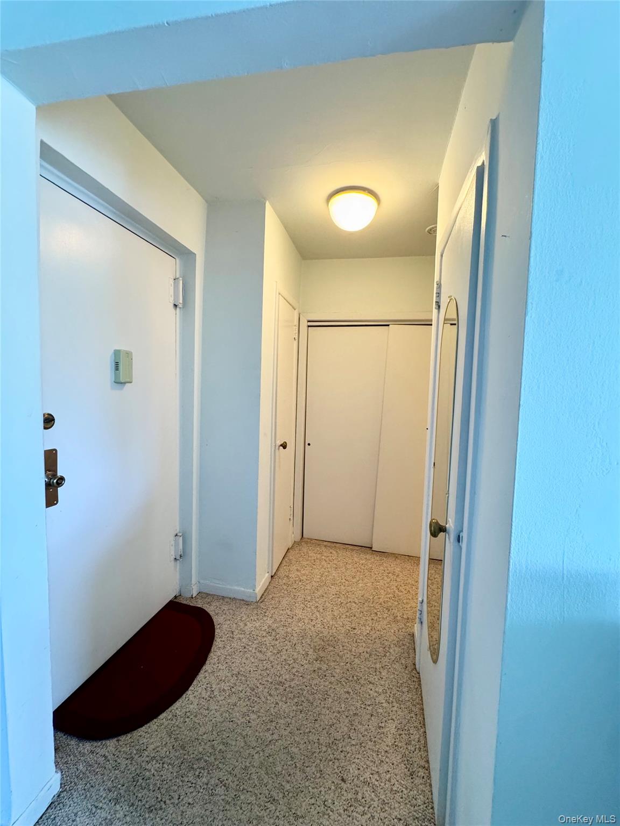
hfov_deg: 85.7
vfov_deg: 102.1
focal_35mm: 14
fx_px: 334
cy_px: 413
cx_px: 310
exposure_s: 1/60
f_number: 2.2
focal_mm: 2.22
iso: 250
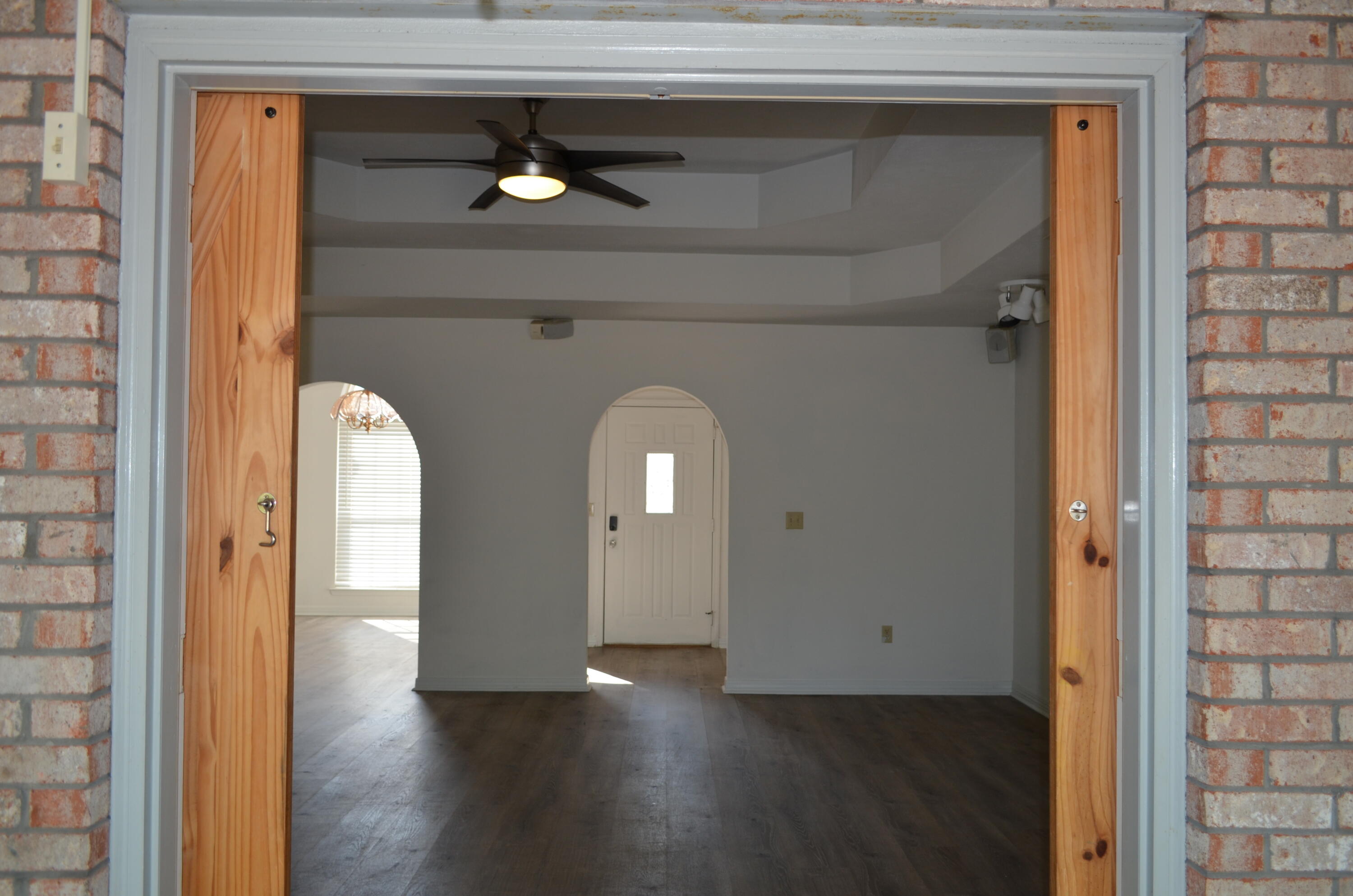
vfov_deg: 47.7
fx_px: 1013
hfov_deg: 67.5
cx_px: 676
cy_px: 448
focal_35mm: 27
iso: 220
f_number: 3.5
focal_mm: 18
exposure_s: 1/125
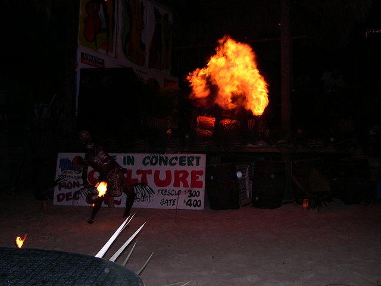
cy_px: 143
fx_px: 418
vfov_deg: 37.7
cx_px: 190
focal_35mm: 38
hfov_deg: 49.0
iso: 100
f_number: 2.8
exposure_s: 1/60
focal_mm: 8
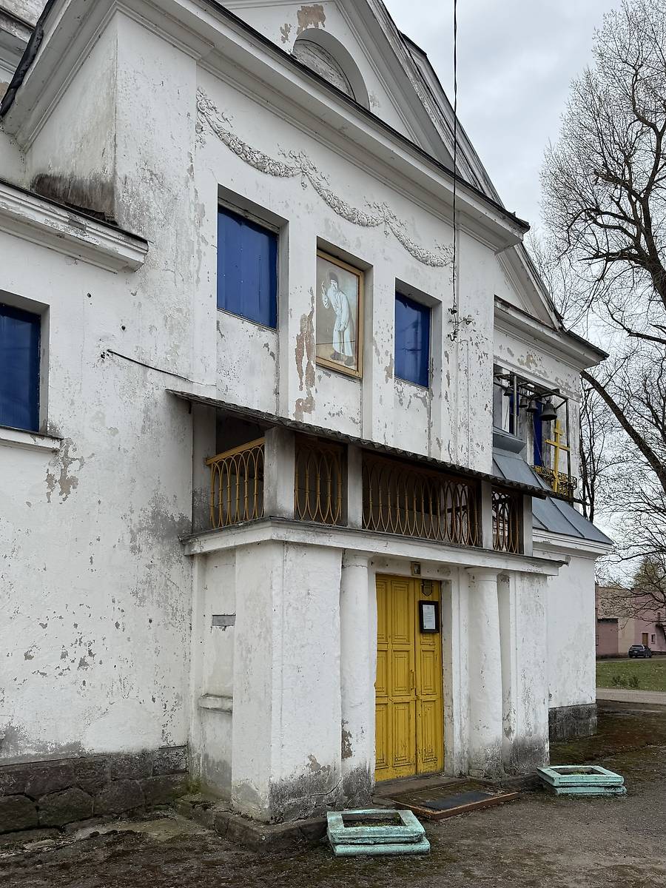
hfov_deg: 56.8
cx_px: 333
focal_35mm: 24
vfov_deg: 71.6
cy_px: 444
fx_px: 616
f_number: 1.78
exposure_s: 1/3802
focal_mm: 6.76
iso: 80
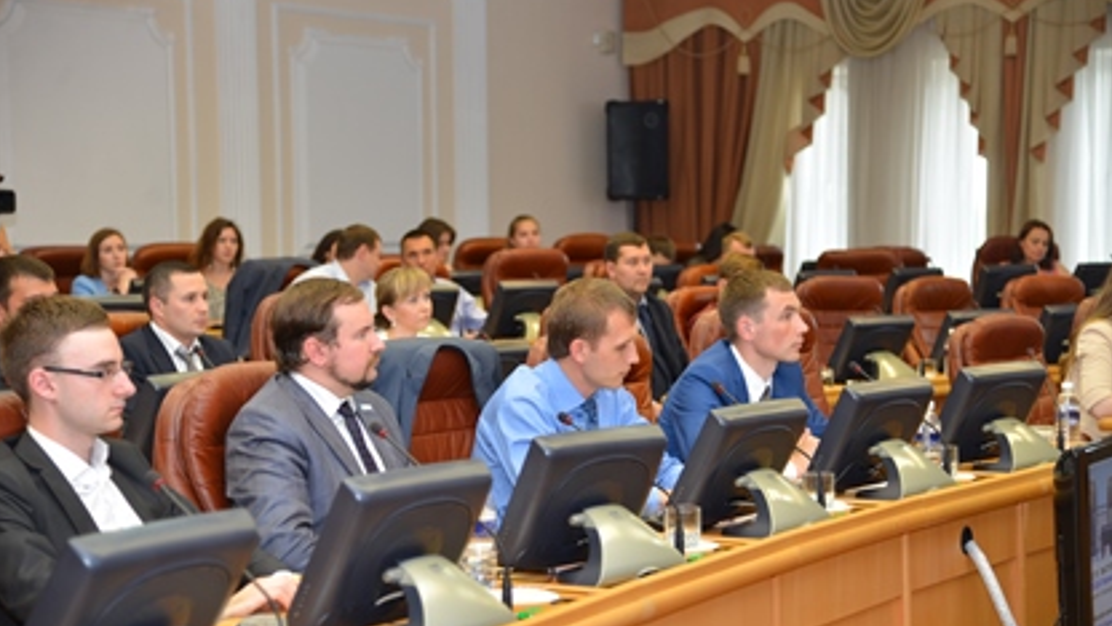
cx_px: 556
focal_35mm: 74
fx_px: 2182
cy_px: 334
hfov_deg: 28.6
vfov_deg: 16.3
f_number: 4
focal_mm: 70
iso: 400
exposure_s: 1/60
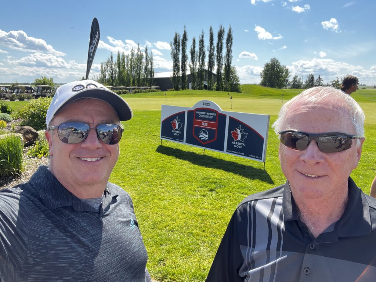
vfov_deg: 58.9
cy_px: 141
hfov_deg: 73.9
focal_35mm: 23
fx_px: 250
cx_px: 188
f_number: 2.2
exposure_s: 1/326
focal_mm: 2.71
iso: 32
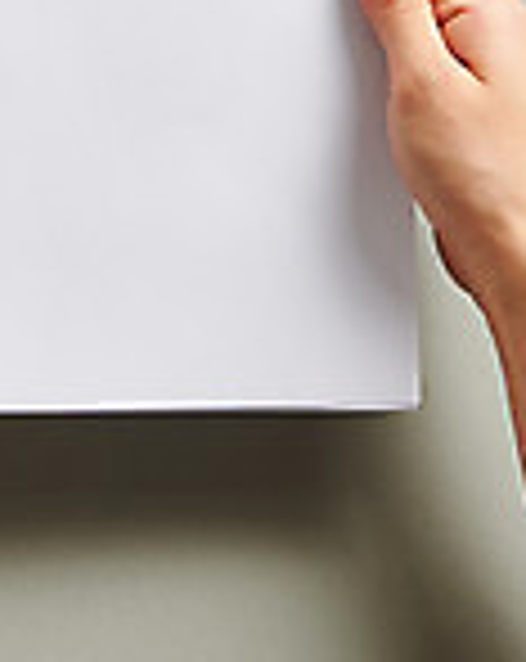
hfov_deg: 8.6
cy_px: -59
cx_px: 52
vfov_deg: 10.7
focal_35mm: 179
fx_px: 3494
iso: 100
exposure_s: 1/125
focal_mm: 70
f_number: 6.3
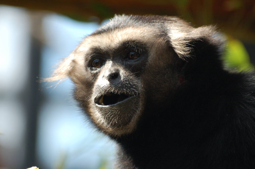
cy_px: 84
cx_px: 128
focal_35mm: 330
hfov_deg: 6.2
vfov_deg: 4.2
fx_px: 2336
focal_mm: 220
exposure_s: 1/500
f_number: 5.3
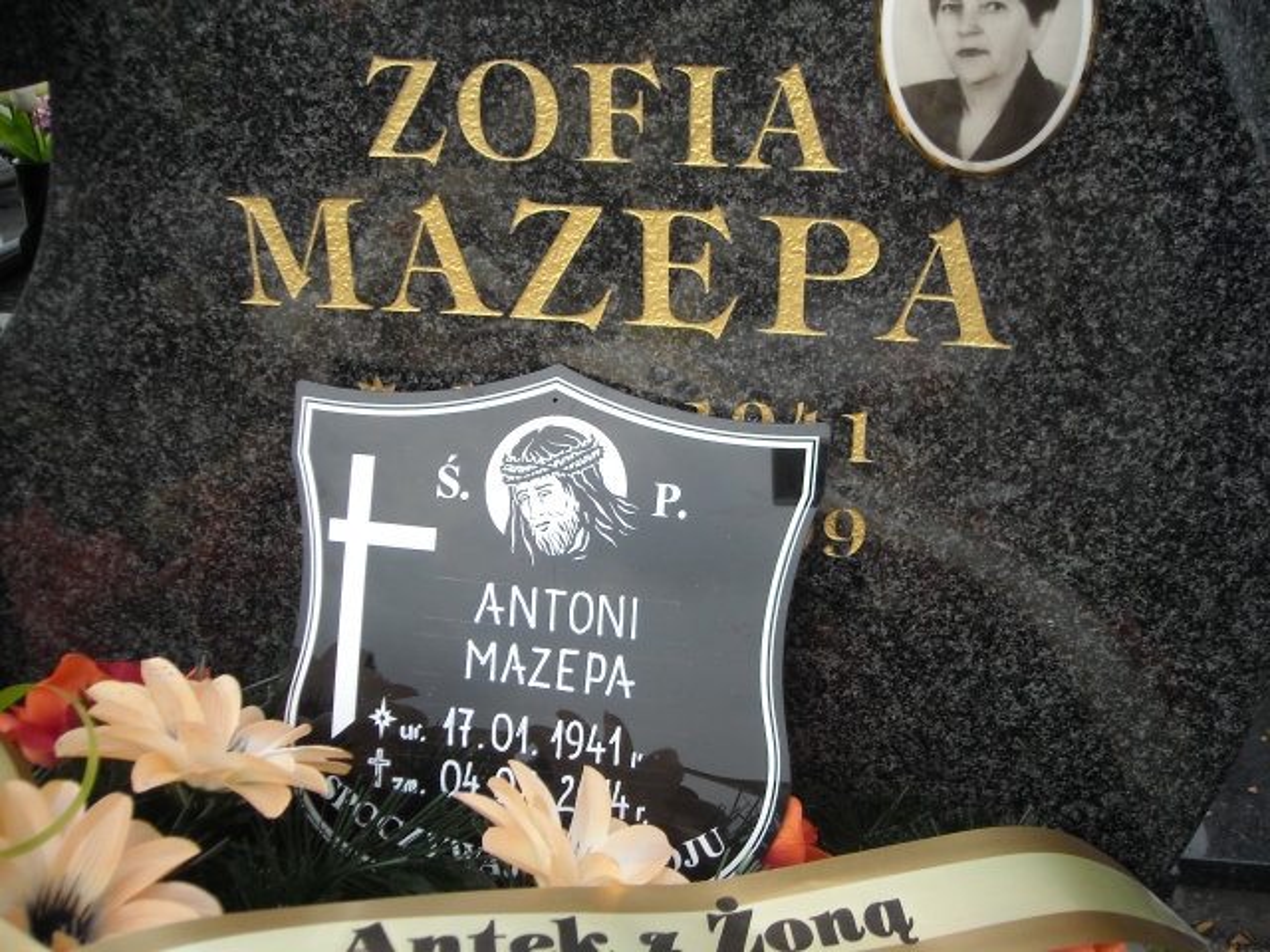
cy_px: 476
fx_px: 1284
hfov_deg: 52.6
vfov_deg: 40.7
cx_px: 635
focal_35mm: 35
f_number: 2.8
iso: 64
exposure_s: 1/402
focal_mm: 5.7
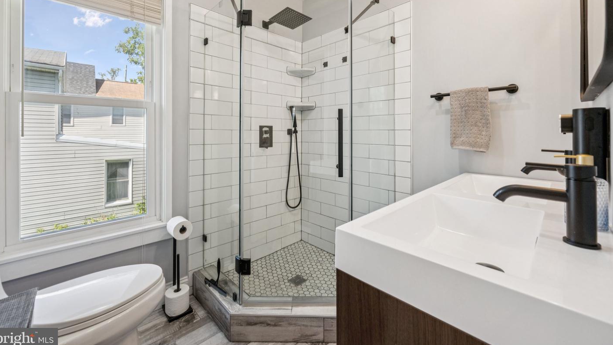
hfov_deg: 103.0
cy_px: 141
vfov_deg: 69.9
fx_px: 244
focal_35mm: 15
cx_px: 303
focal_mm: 14
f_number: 7.1
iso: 400
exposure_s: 1/160
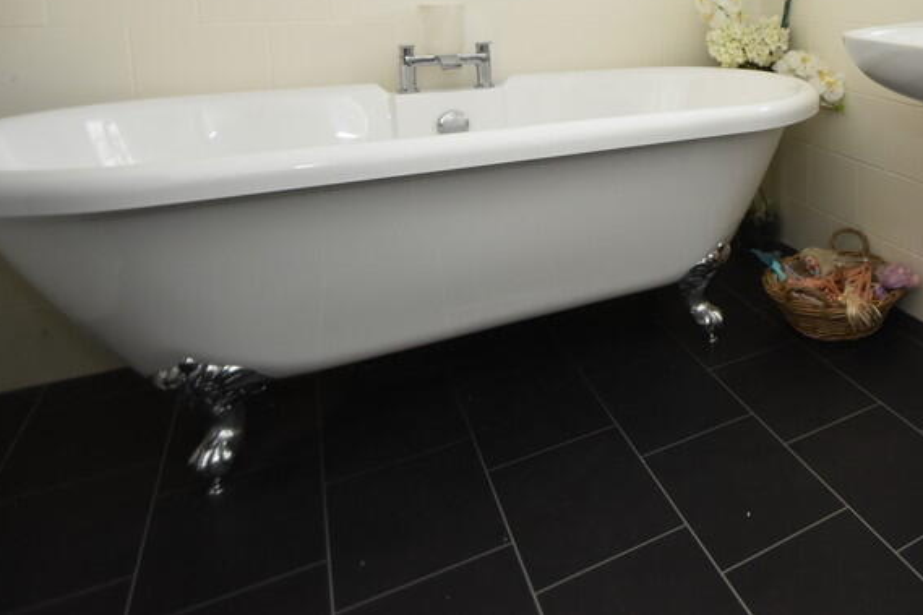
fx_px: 692
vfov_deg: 43.8
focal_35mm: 27
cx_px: 819
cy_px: 62
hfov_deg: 58.3
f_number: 4.5
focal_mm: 10
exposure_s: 1/80
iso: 800
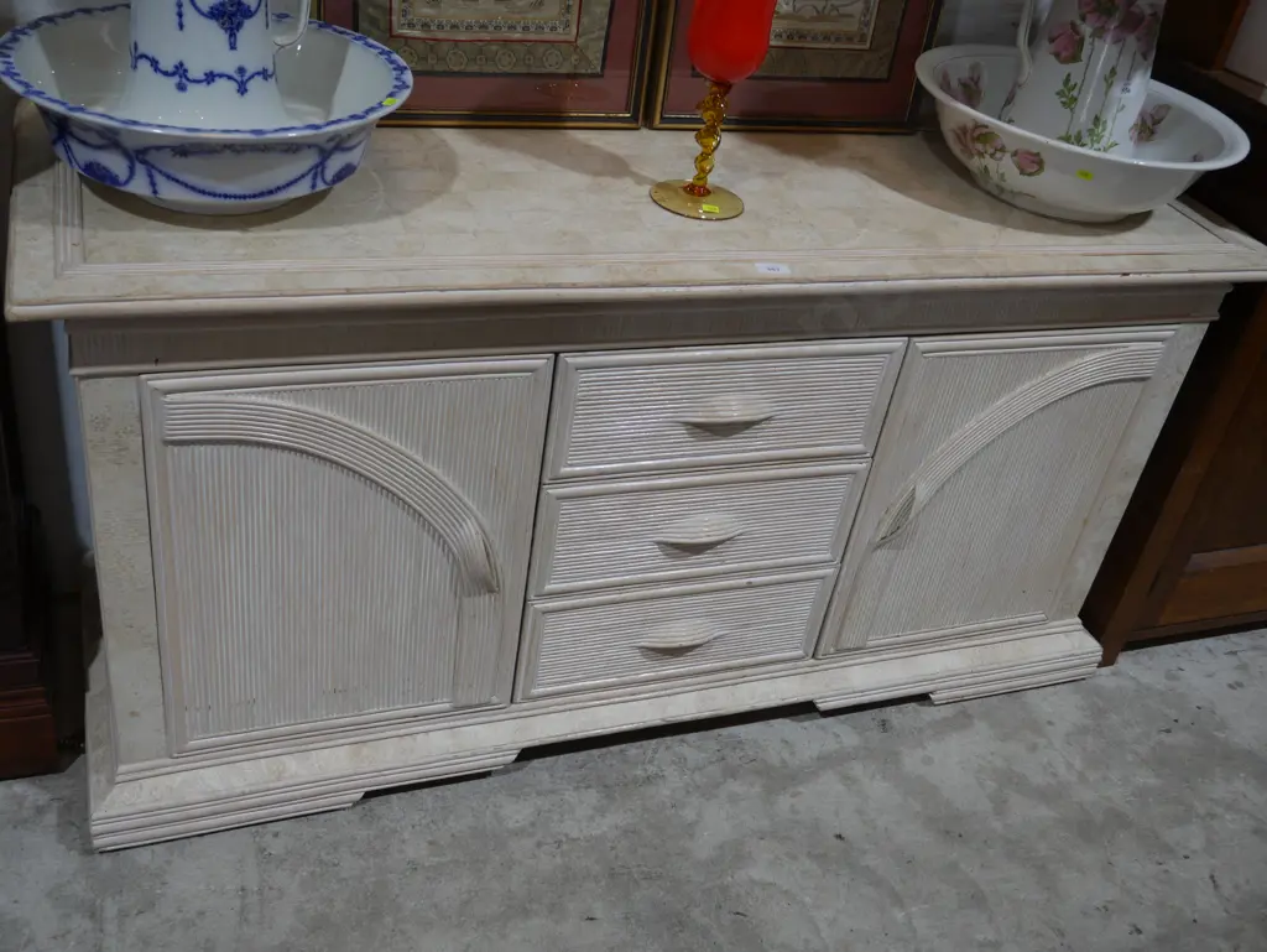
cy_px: 476
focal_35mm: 36
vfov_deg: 39.7
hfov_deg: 51.3
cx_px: 634
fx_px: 1318
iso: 200
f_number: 4
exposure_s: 1/100
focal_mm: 18
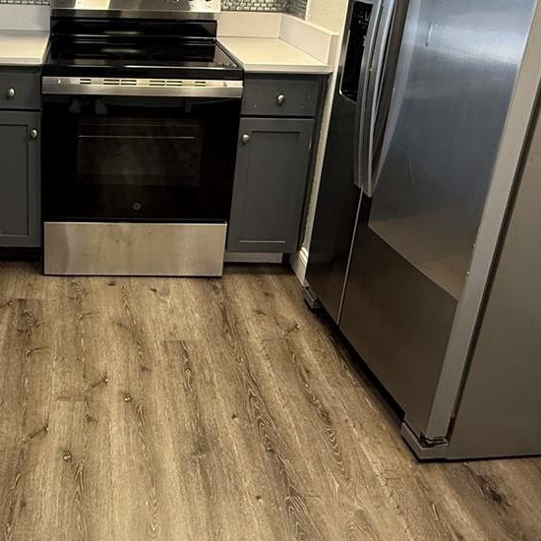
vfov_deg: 44.8
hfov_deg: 43.8
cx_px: 105
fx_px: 637
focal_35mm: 36
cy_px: 150
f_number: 2.2
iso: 200
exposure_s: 1/60
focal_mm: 2.22
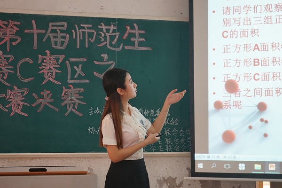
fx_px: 548
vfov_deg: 19.5
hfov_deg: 28.8
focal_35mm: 70
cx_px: 141
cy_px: 94
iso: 800
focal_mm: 70
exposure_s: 1/40
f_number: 5.6
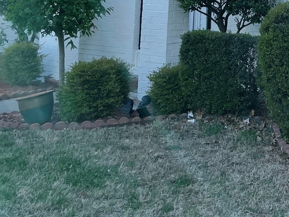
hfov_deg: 22.7
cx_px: 346
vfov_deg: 17.1
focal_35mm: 79
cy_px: -98
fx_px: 660
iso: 32
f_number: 1.6
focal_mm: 4.2
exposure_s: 1/1195
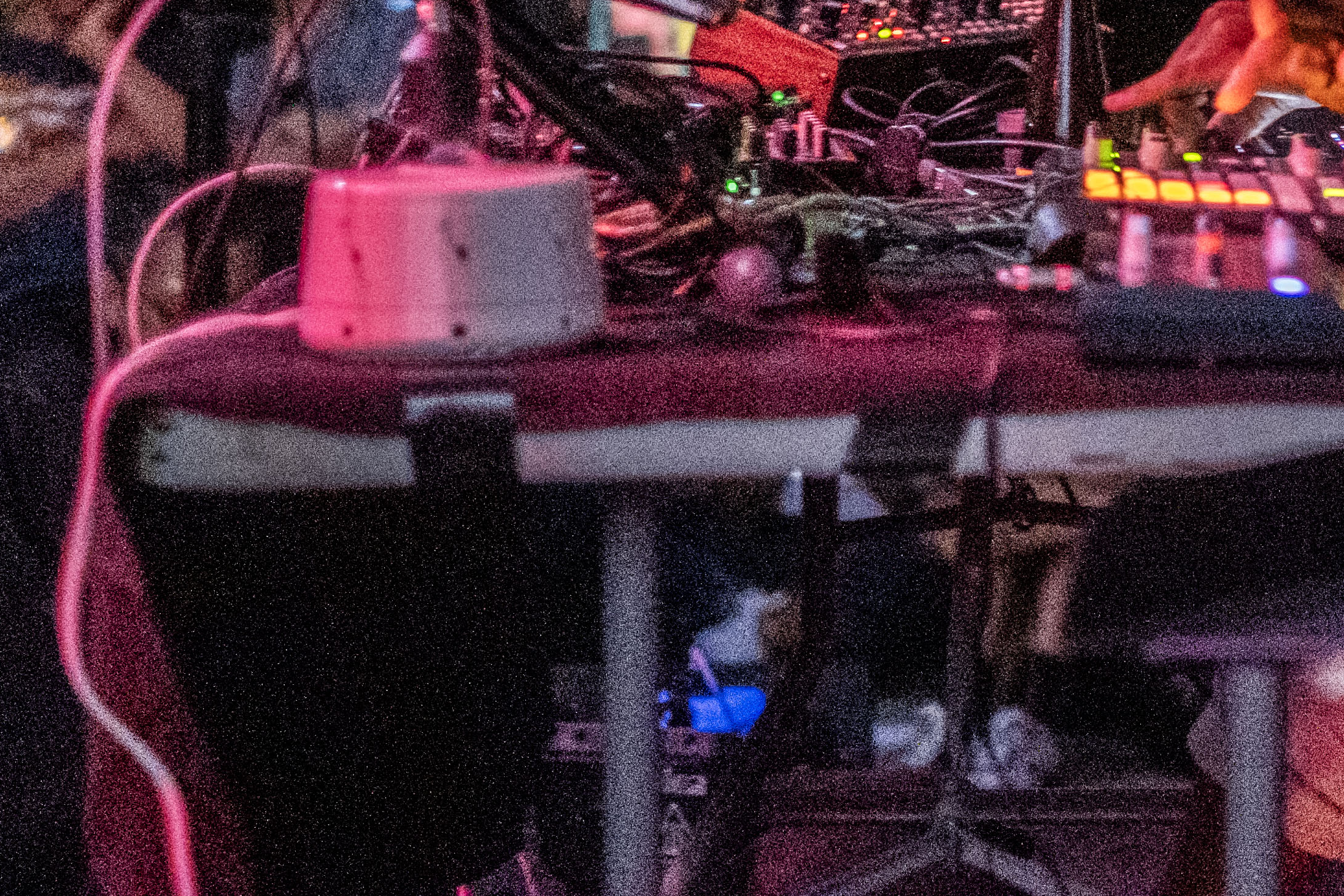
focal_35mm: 151
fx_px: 5637
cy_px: -374
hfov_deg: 13.3
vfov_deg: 8.9
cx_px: 1523
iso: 3200
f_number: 1.4
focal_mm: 35
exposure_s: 1/125
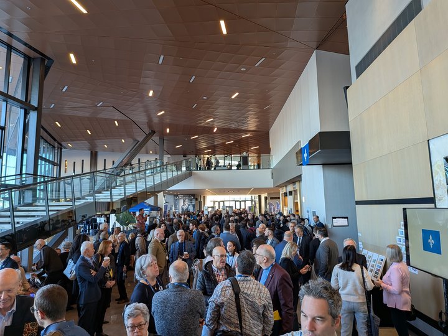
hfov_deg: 71.6
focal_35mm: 24
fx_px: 311
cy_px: 168
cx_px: 224
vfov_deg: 56.8
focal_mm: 4.53
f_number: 1.7
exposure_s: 1/100
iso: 112
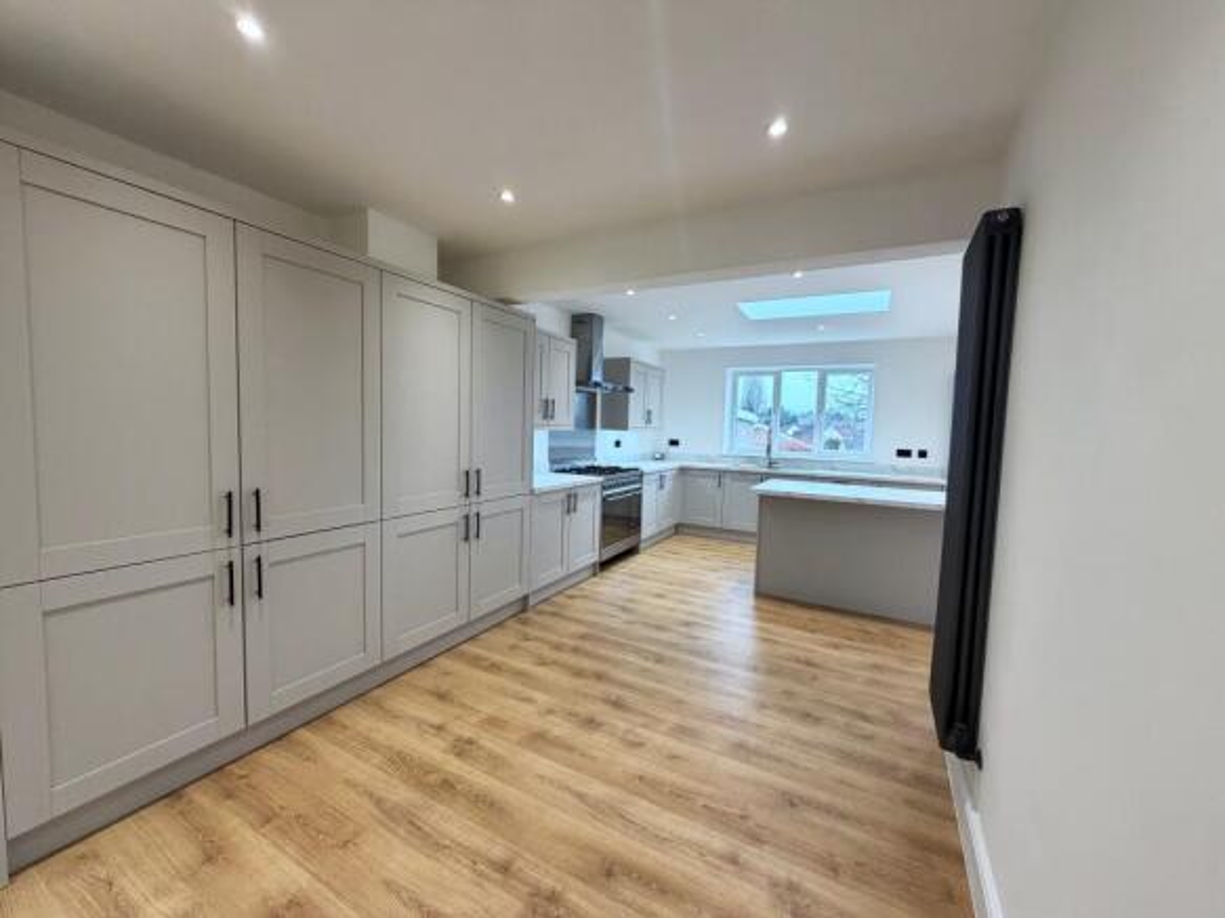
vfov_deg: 85.7
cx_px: 612
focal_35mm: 14
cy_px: 459
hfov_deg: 102.1
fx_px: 495
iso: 250
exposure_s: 1/100
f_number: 2.2
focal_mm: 2.22
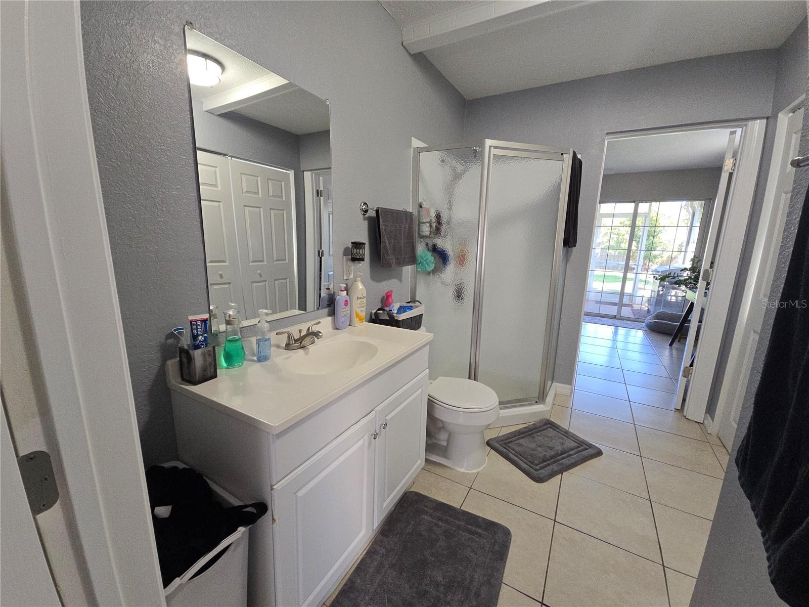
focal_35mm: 13
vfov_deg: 89.9
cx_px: 404
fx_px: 304
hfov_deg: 106.2
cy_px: 304
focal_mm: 2.2
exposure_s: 1/60
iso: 100
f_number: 2.2
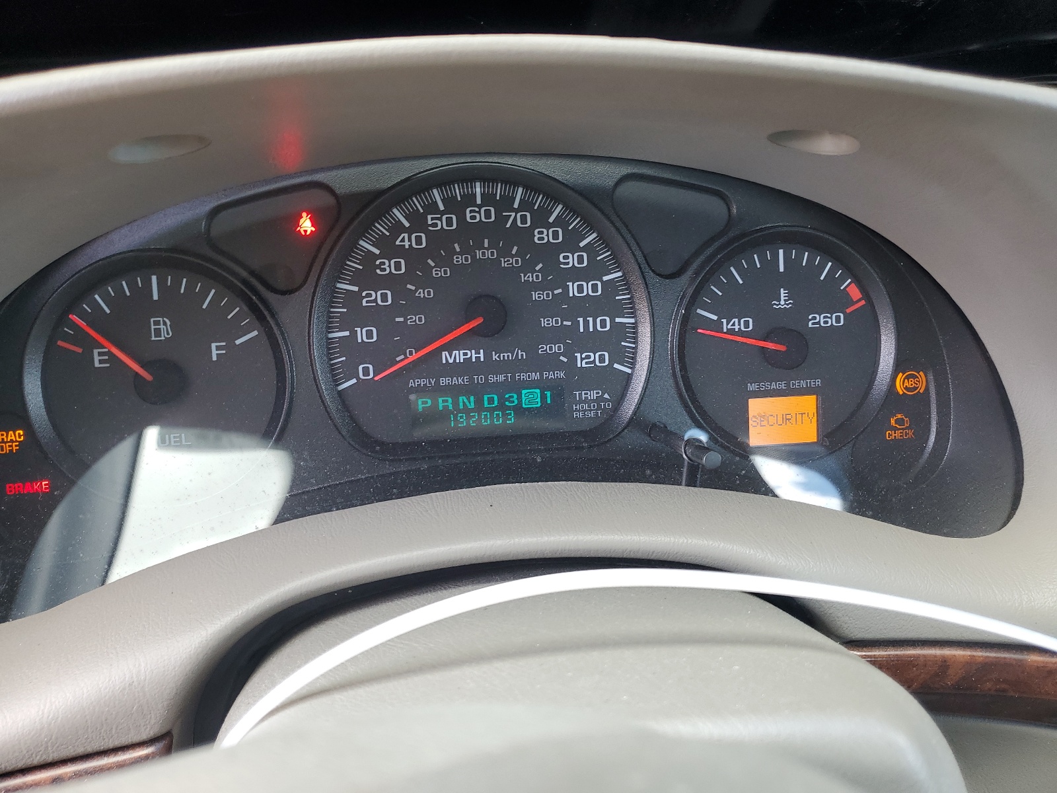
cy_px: 396
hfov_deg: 67.3
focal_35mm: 26
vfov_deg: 53.1
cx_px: 528
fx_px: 794
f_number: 1.5
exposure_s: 1/60.2
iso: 50
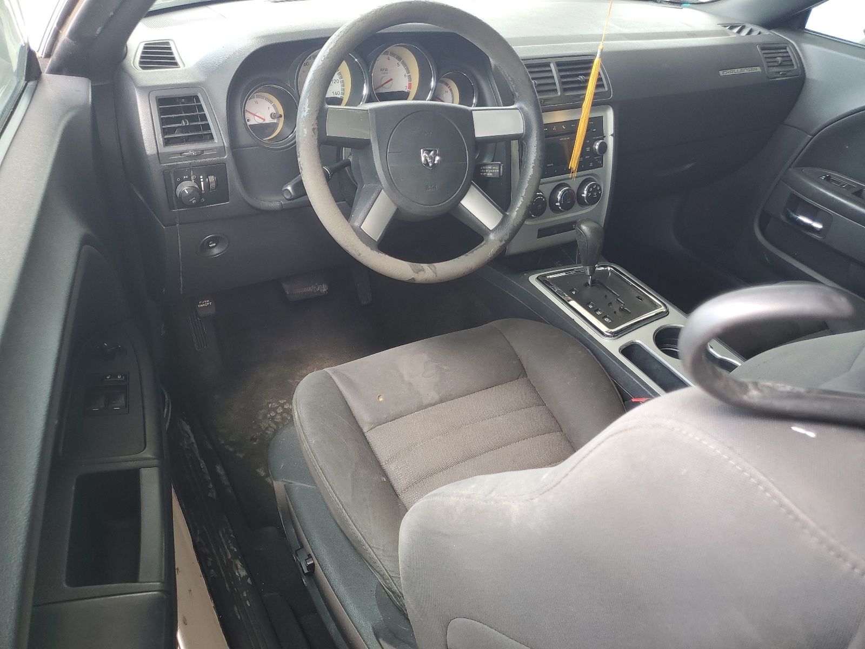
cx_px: 432
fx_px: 650
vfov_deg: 53.1
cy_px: 324
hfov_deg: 67.3
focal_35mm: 26
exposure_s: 1/60.2
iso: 51
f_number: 1.5
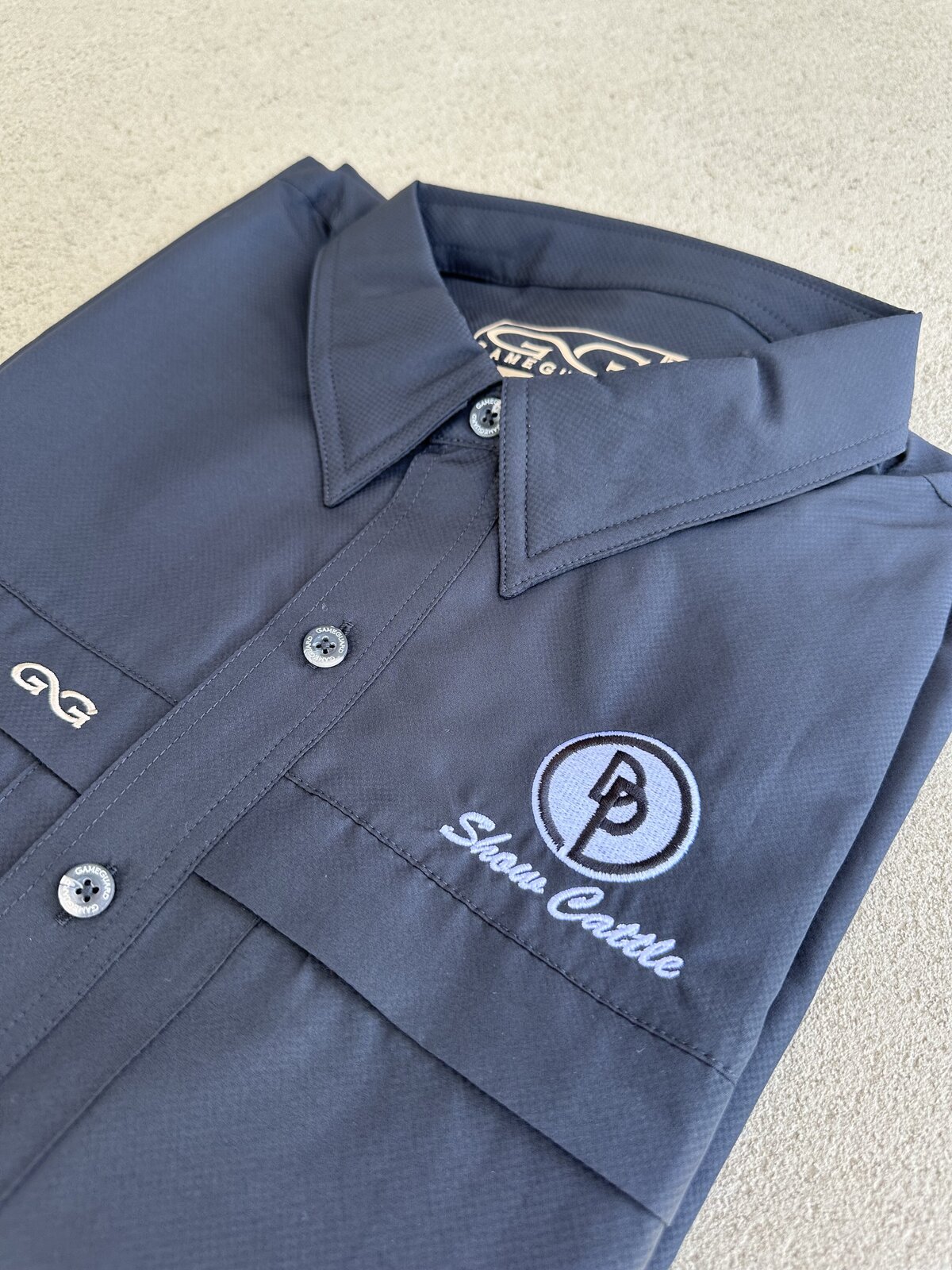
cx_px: 476
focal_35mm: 24
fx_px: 880
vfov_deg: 71.6
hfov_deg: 56.8
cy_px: 635
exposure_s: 1/121
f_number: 1.78
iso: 125
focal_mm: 6.86
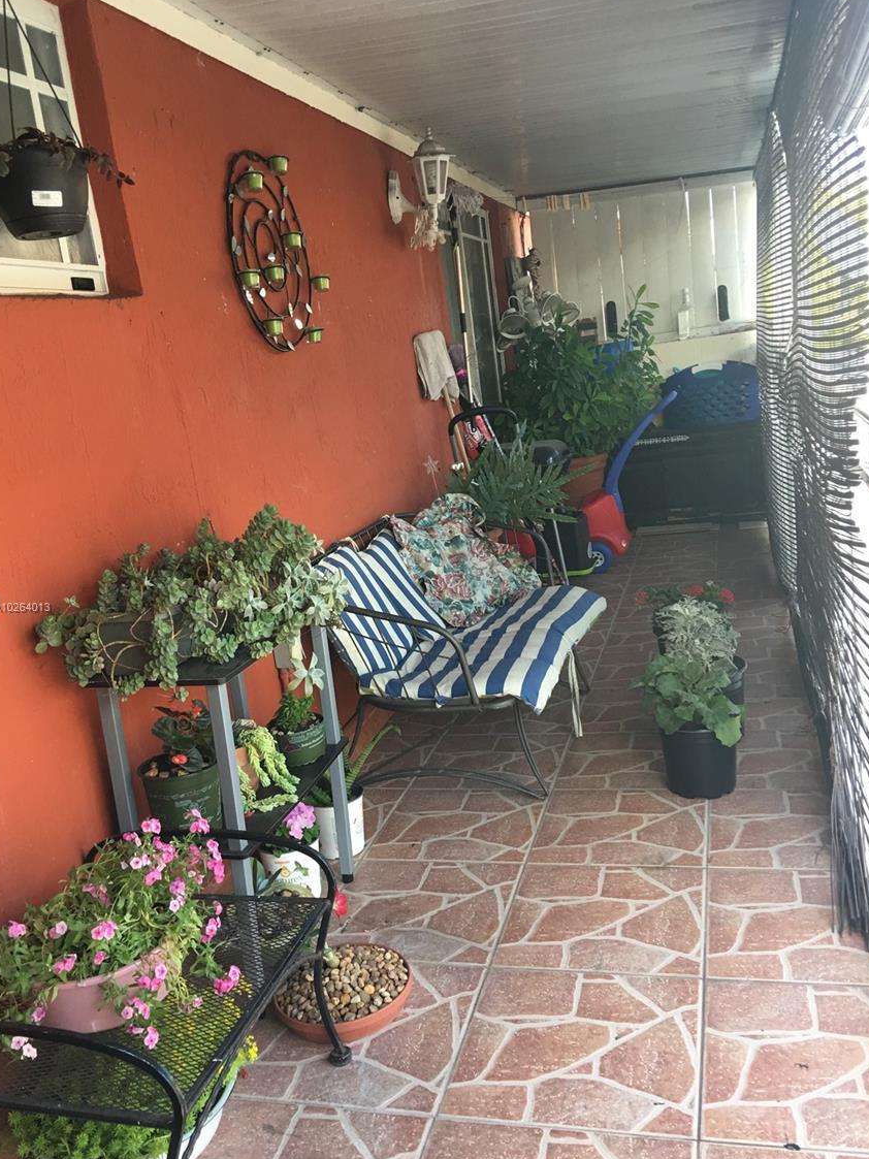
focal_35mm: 31
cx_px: 423
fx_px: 1038
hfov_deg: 45.4
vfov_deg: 58.3
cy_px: 608
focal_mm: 4.15
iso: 32
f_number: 2.2
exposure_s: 1/30
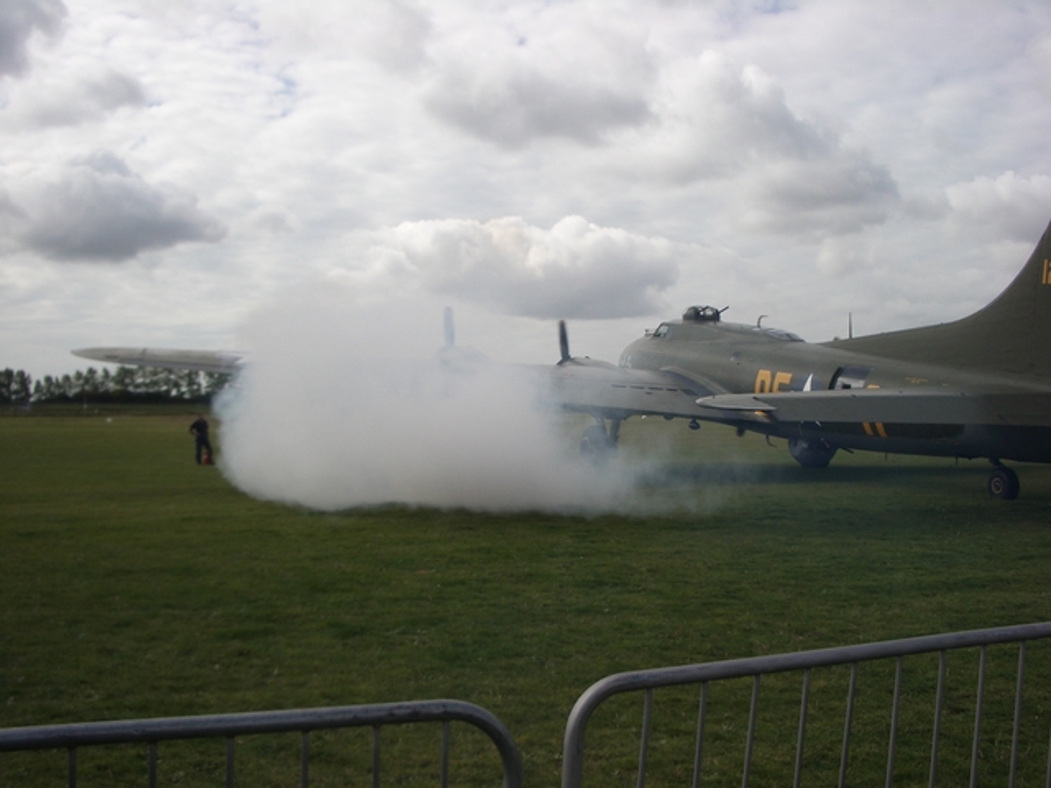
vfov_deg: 40.7
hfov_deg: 52.6
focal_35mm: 35
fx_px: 1063
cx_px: 526
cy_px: 394
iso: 80
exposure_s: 1/800
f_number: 4.3
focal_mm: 5.8
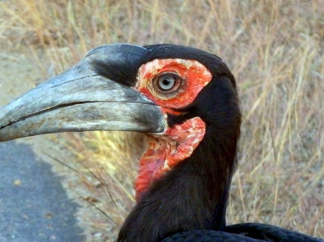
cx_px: 167
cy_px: 131
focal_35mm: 573
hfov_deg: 3.5
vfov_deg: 2.6
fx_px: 5362
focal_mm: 49.2
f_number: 4.9
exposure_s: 1/250
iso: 640
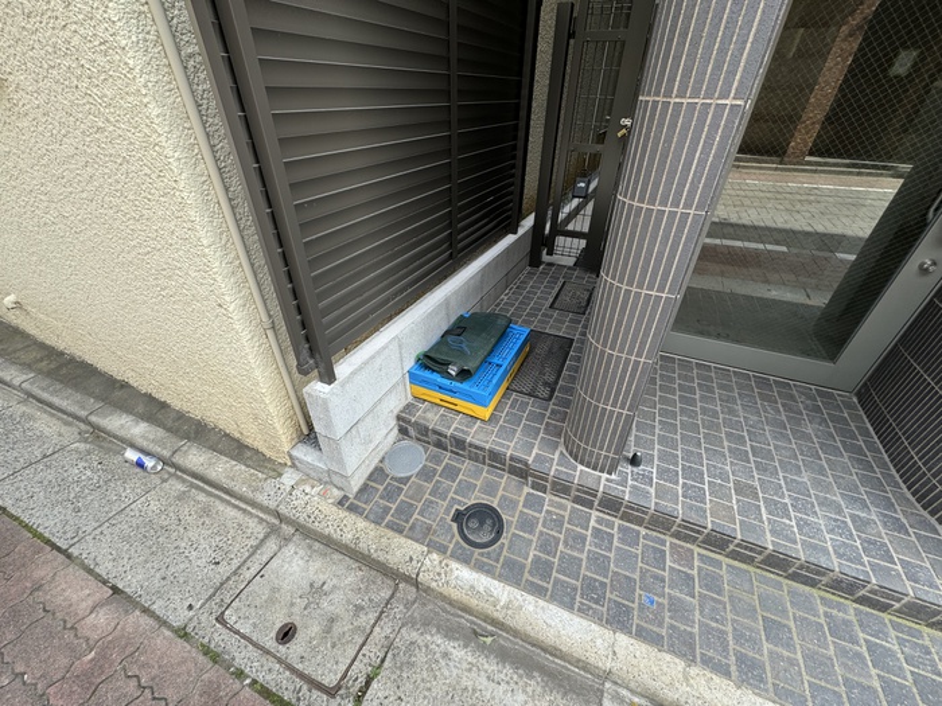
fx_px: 381
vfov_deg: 85.7
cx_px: 471
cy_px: 353
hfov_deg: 102.1
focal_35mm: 14
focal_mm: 2.22
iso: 40
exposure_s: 1/174
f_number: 2.2
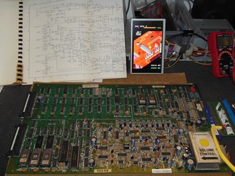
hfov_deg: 65.3
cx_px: 118
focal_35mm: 27
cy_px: 88
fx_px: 183
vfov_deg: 51.3
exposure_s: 1/25
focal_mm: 4.5
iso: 125
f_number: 3.2
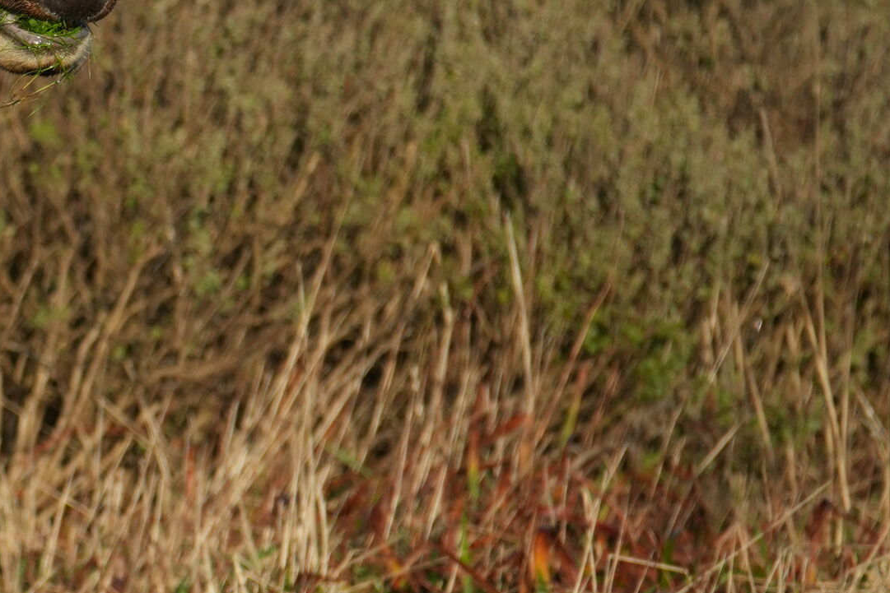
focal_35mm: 1199
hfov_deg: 1.7
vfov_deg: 1.1
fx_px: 29644
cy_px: 132
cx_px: -426
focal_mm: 300
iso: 250
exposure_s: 1/1000
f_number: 7.1
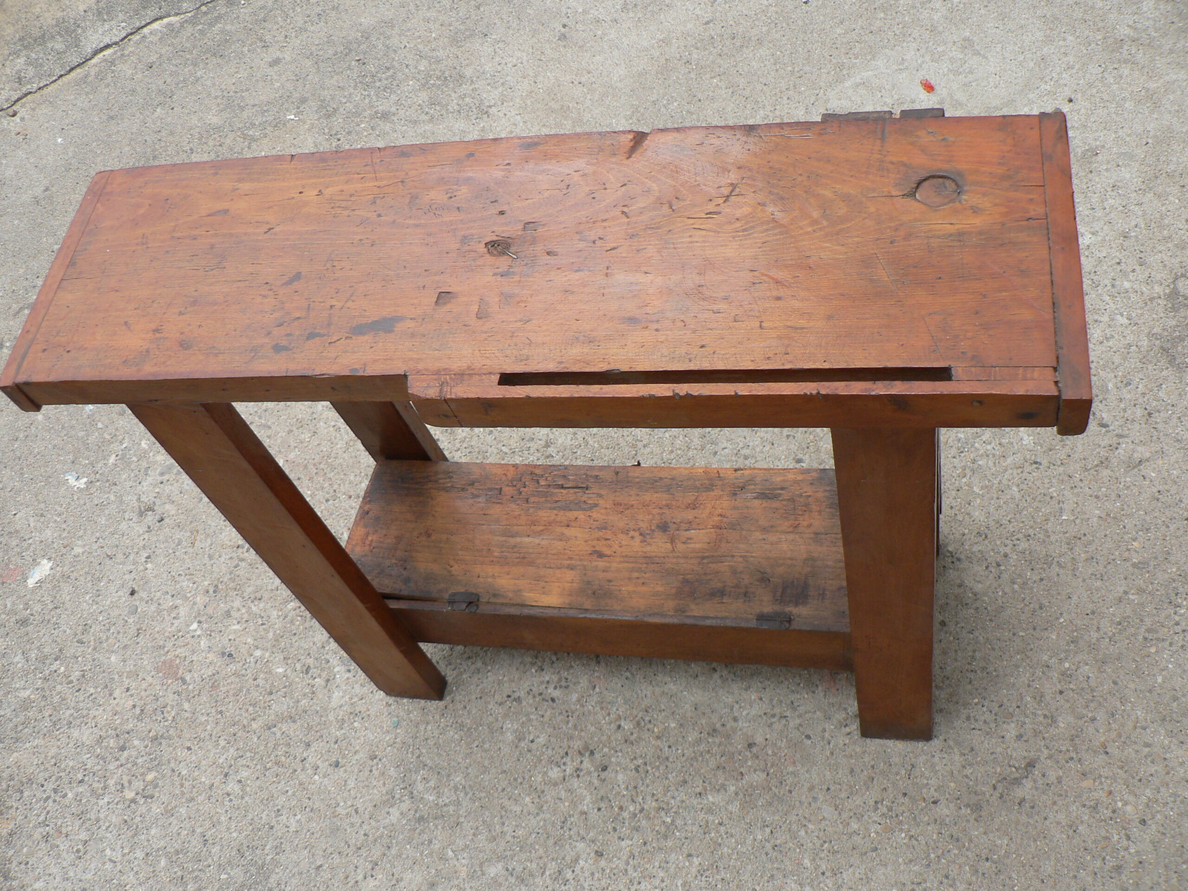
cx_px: 594
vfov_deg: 39.7
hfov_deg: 51.4
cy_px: 446
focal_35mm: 36
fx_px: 1235
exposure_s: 1/60
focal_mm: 6
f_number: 2.8
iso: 80
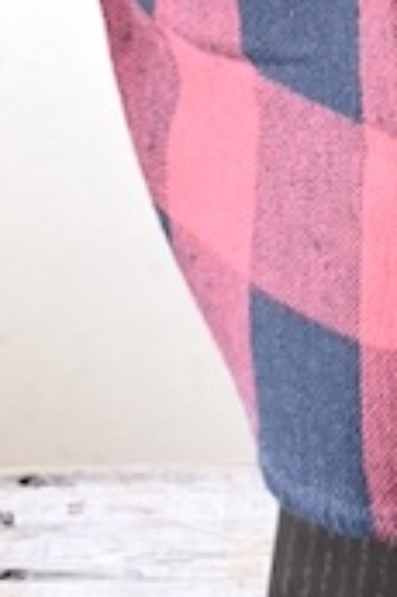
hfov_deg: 4.7
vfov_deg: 6.5
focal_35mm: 291
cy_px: -1215
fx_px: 4823
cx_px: 763
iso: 100
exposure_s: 1/30
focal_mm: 28
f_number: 2.8
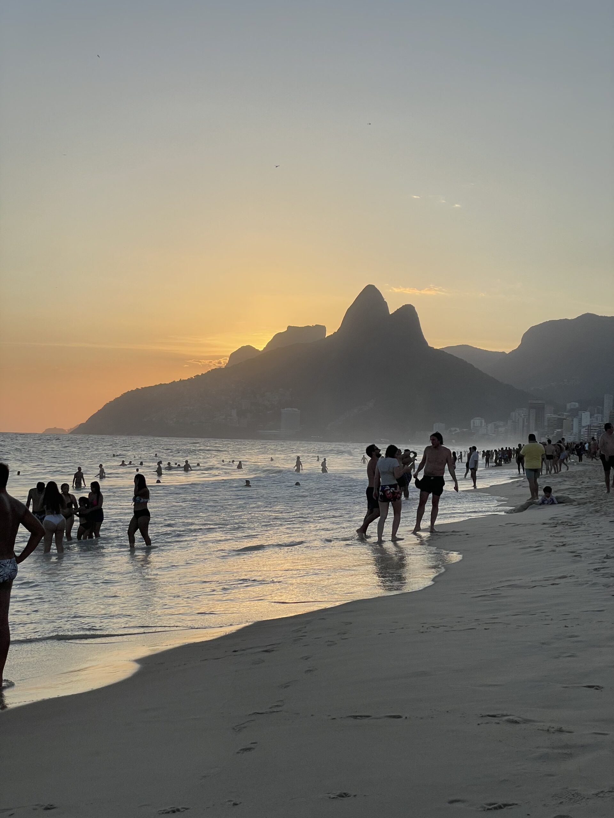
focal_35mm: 52
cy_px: 409
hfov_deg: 28.0
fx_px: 1230
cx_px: 307
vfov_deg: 36.8
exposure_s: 1/1453
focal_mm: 6
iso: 25
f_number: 2
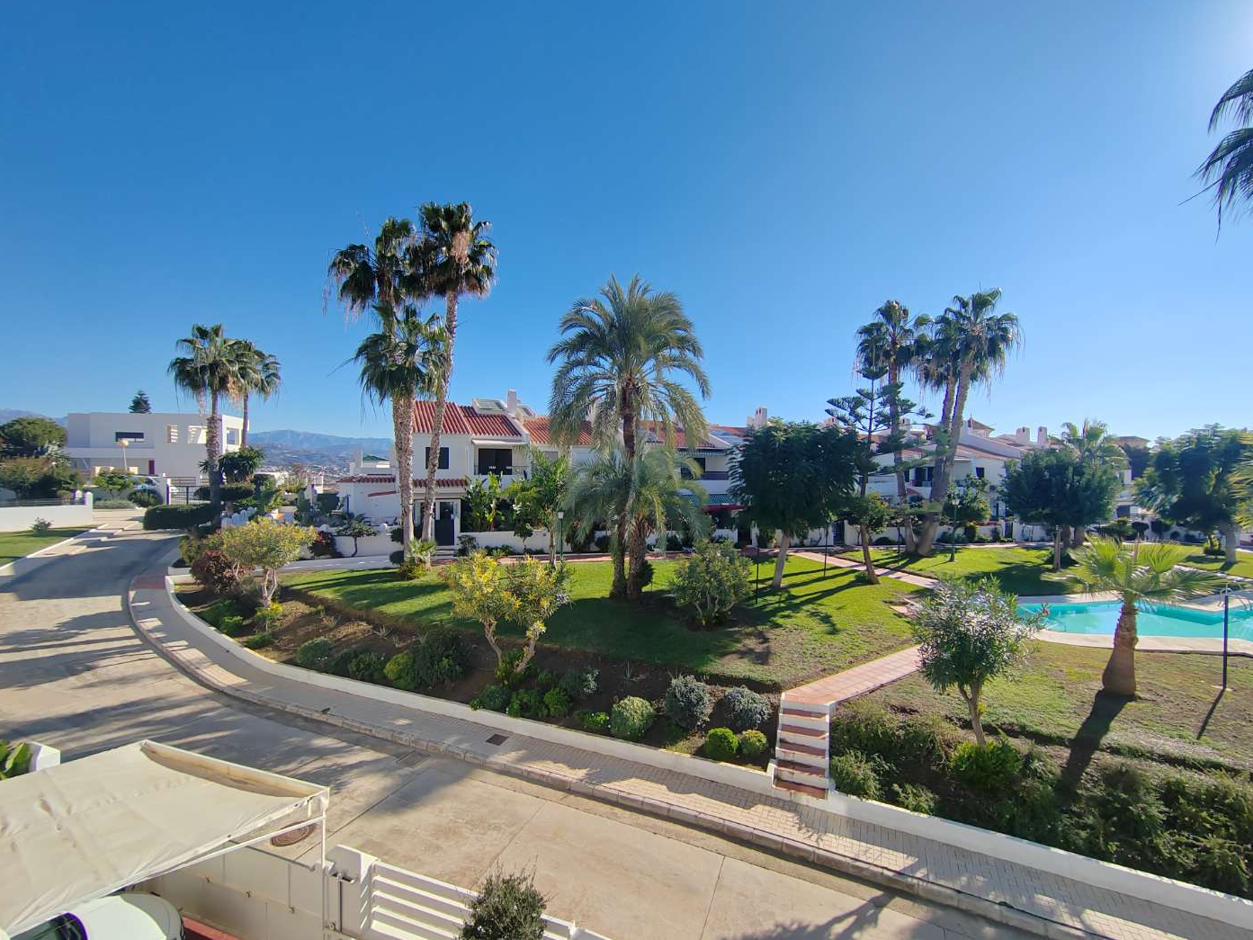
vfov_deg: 85.7
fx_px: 507
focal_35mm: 14
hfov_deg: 102.0
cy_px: 483
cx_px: 643
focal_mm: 2.16
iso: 100
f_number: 2.2
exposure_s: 1/1600
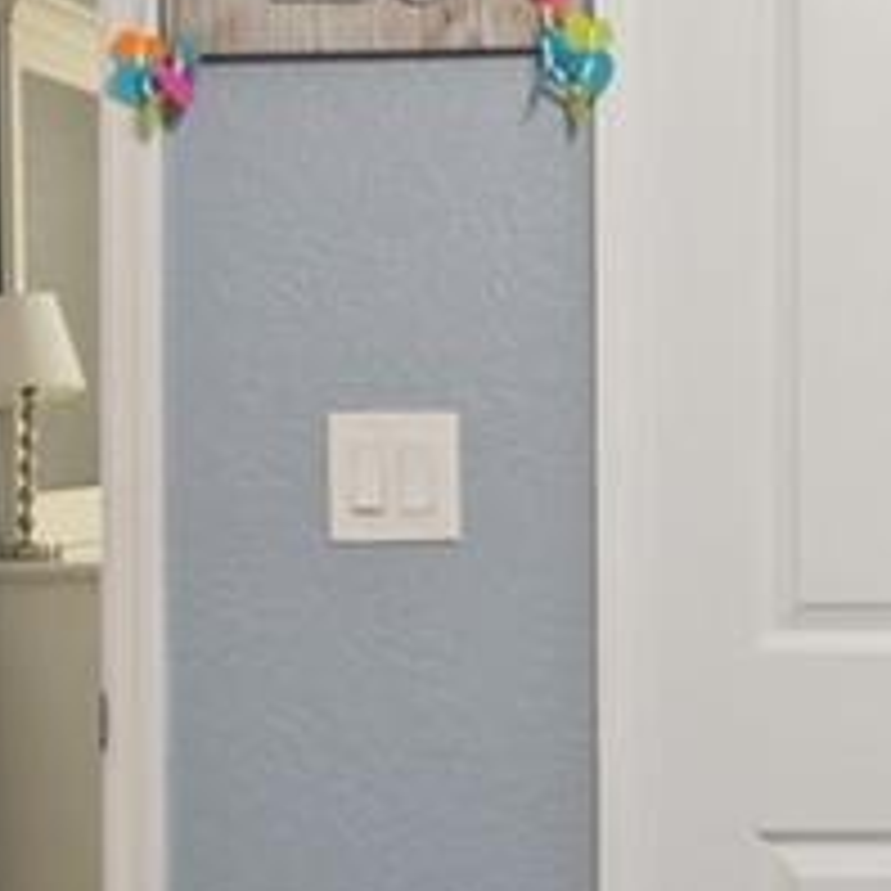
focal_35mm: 103
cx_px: 986
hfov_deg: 16.4
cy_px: 436
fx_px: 2999
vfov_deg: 16.9
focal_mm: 10
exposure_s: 1/6
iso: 400
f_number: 7.1
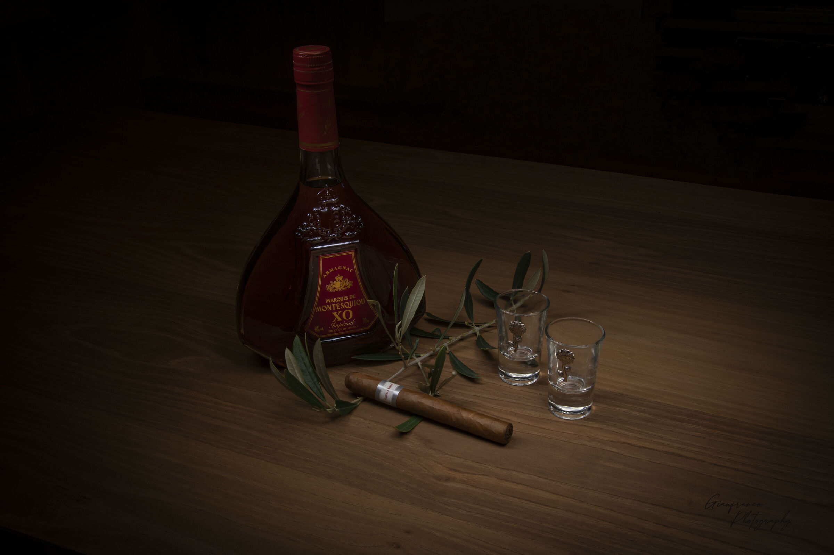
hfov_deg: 48.5
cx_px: 417
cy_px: 278
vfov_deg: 33.4
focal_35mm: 40
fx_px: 926
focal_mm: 40
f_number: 22
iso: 100
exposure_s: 8
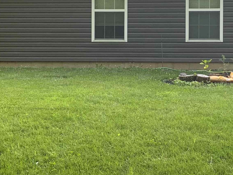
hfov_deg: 25.0
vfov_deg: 18.8
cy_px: 45
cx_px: 128
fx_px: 525
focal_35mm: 78
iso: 40
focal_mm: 3
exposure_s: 1/122
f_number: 1.8
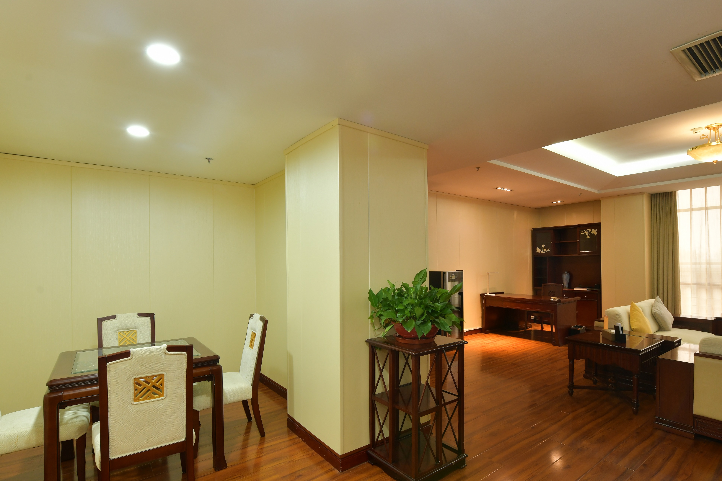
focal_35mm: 18
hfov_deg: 89.8
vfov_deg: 67.2
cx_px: 393
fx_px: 361
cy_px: 265
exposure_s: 1/6
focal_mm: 14
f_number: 9
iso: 500
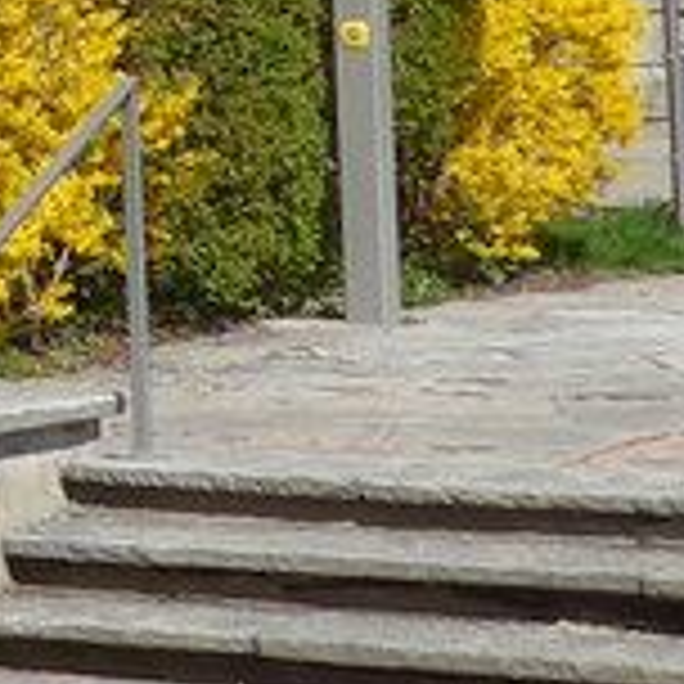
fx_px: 4516
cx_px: -1935
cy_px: -274
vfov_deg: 8.5
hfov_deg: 6.9
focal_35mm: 202
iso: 80
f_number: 2.8
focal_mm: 6
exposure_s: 1/1600
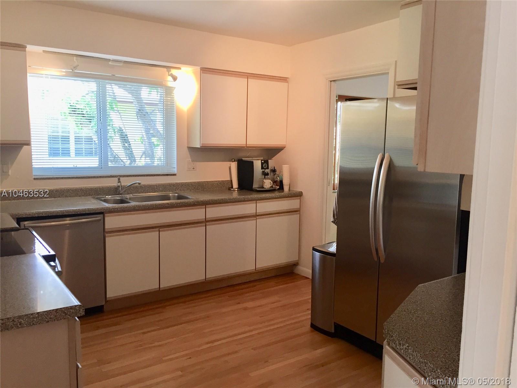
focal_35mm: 29
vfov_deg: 48.2
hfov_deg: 61.7
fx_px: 433
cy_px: 194
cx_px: 258
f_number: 2.2
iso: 40
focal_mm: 4.15
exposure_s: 1/30
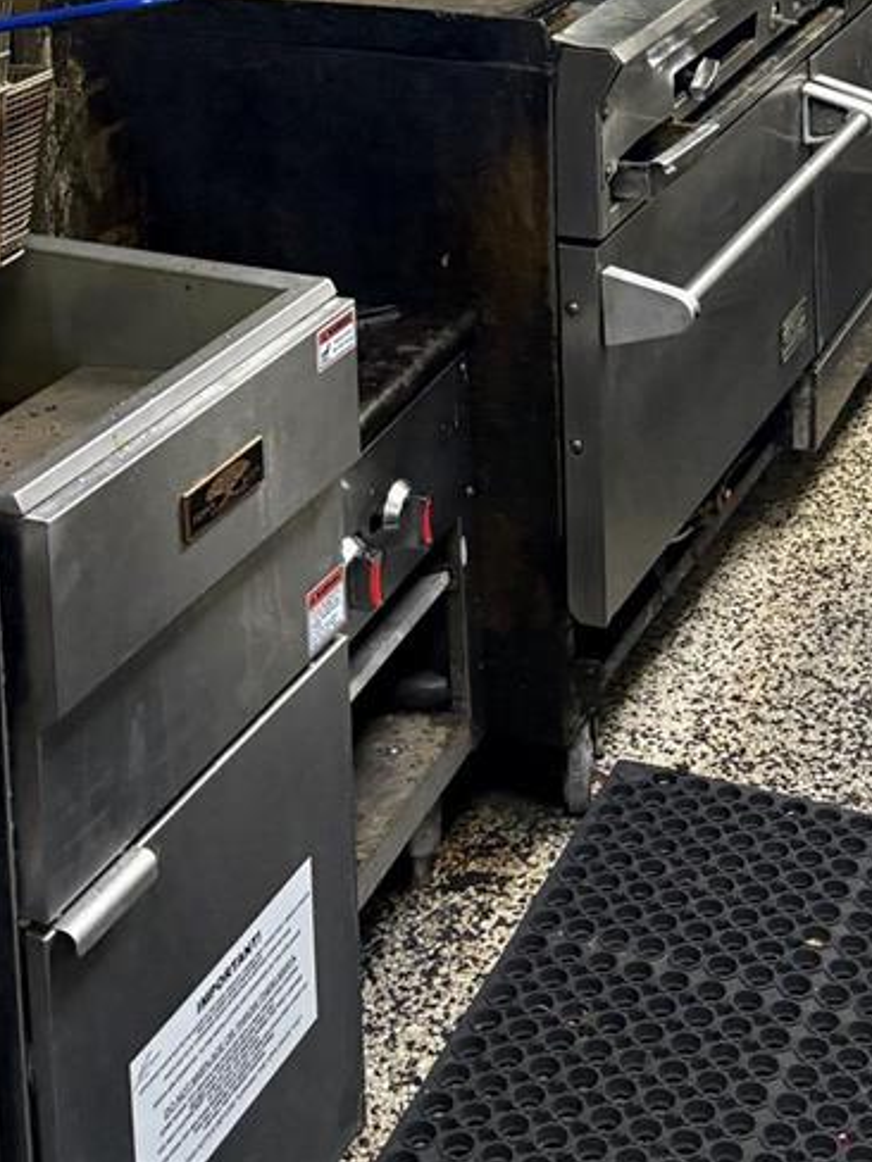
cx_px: 515
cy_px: -264
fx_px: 2150
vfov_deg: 26.6
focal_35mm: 64
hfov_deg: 22.9
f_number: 1.6
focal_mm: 5.96
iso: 250
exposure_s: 1/60
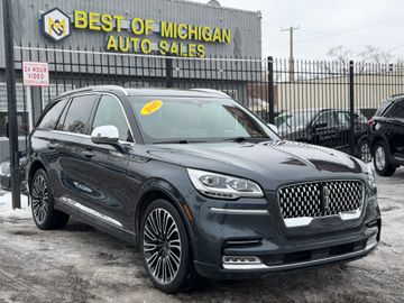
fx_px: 560
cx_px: 202
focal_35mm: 48
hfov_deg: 39.7
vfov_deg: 30.3
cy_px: 152
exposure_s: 1/1070
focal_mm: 6.76
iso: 64
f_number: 1.78
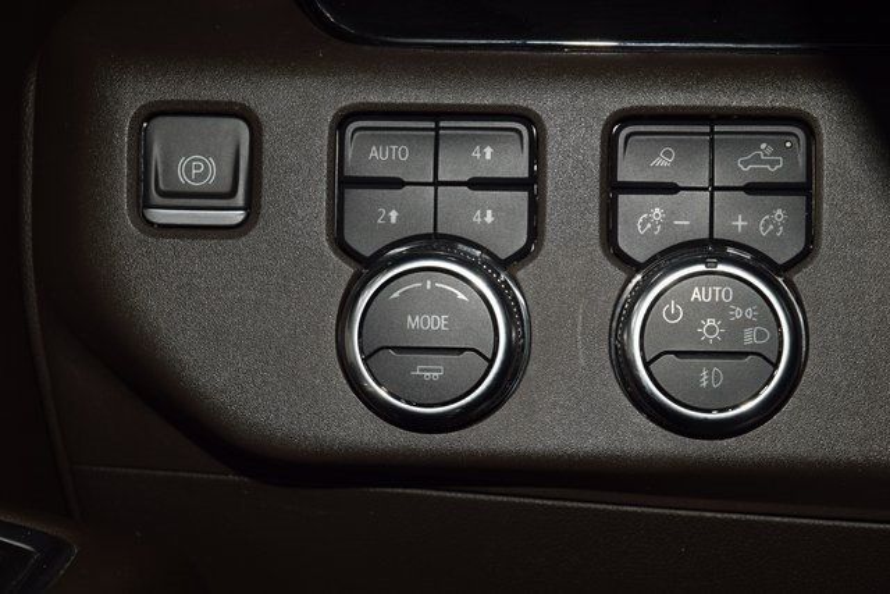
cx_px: 445
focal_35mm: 105
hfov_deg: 19.5
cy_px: 297
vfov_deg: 13.0
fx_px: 2596
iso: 100
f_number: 8
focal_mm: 70
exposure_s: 1/125
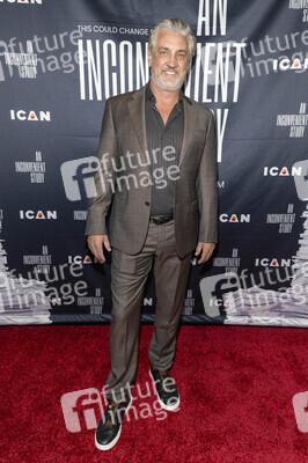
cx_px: 154
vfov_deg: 73.8
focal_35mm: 24
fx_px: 309
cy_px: 232
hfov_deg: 53.1
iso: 800
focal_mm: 24
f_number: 5.6
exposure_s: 1/200
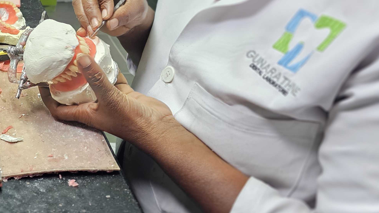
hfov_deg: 38.7
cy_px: 70
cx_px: 64
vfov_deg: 23.4
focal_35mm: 51
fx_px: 512
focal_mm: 6.3
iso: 320
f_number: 1.7
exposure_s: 1/100
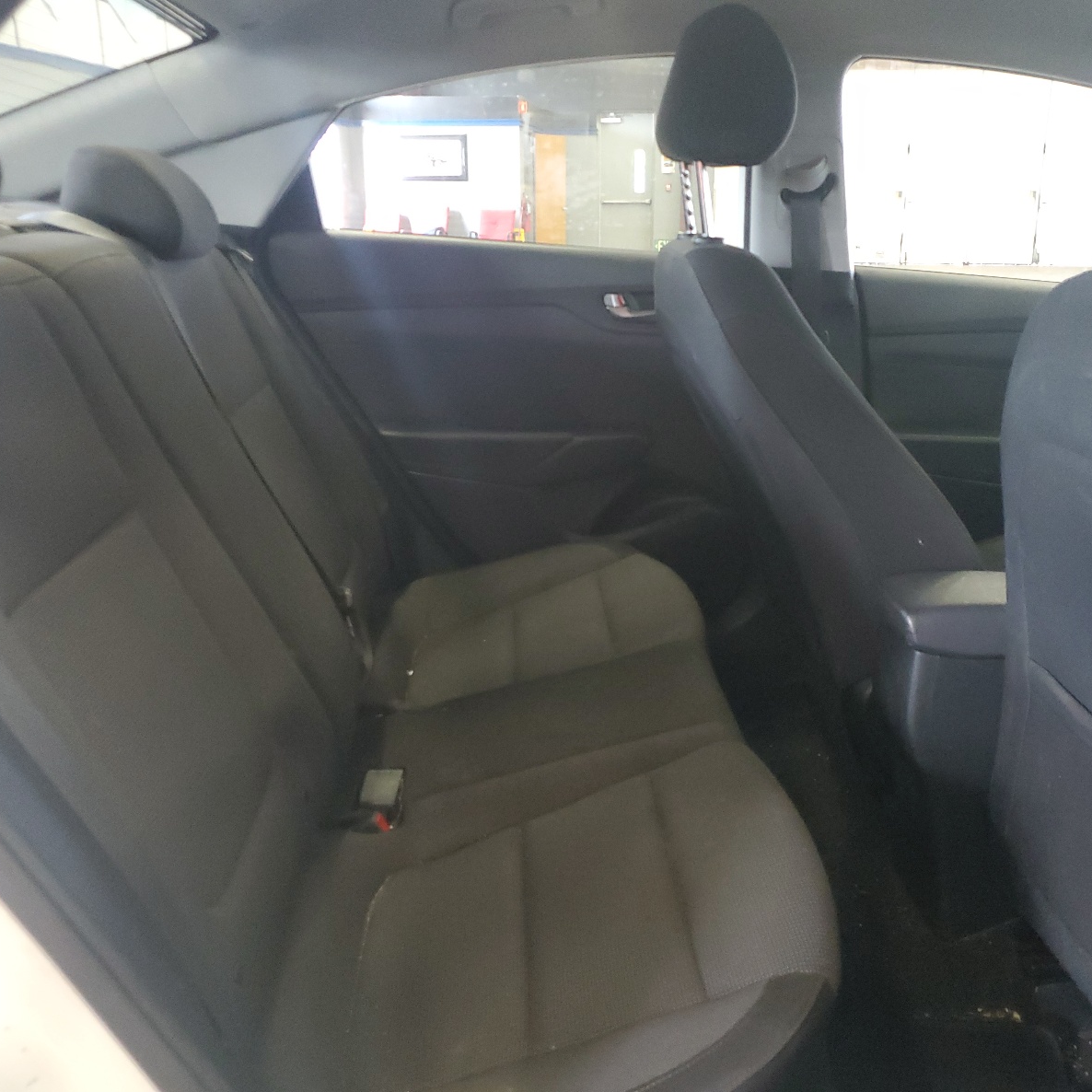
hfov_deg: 52.5
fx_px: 1106
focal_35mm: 31
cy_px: 551
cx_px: 590
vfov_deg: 52.5
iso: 373
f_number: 1.5
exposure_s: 1/40
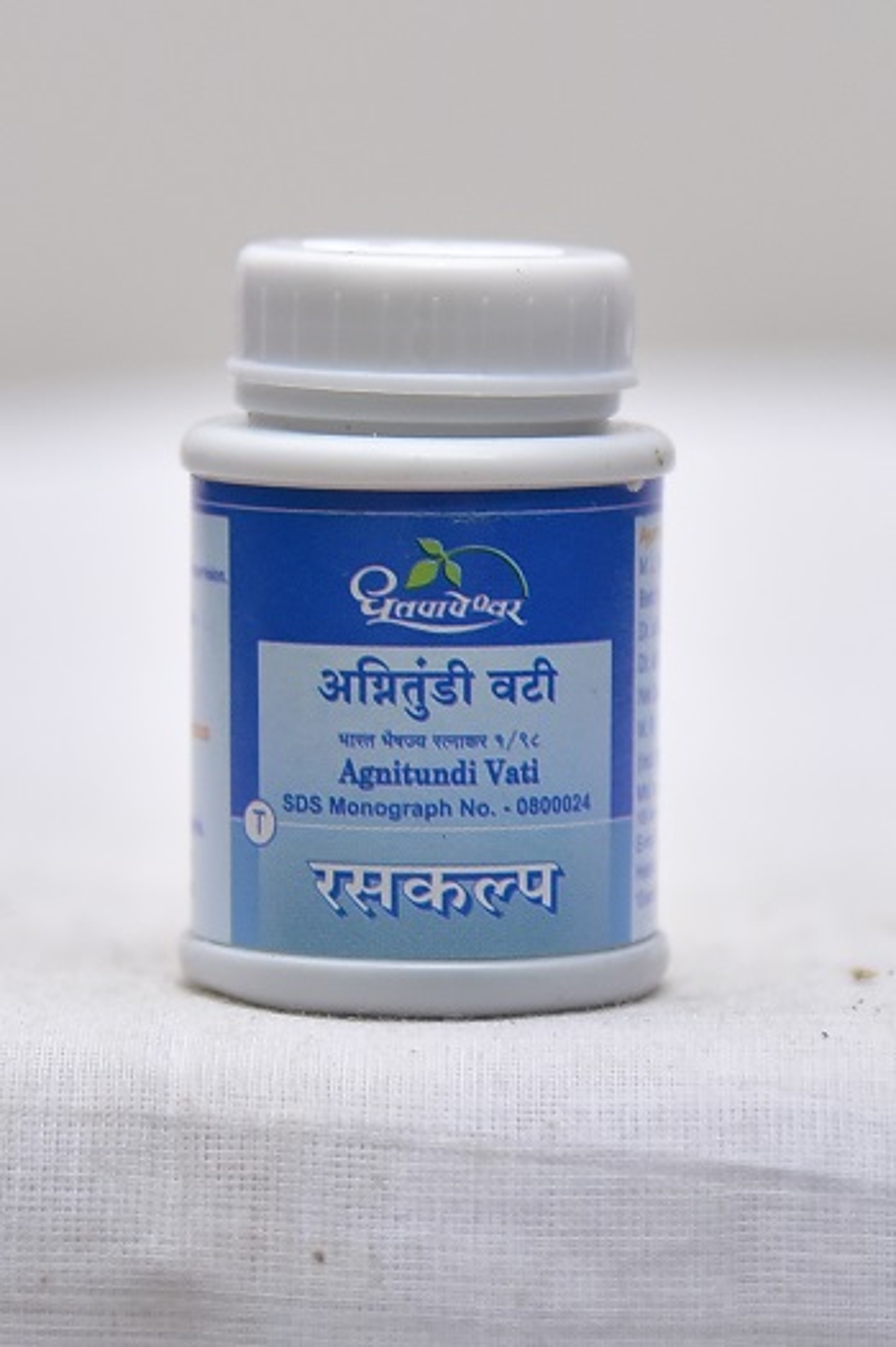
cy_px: 674
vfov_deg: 19.5
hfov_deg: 13.0
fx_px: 3925
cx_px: 448
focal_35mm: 105
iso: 1600
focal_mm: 105
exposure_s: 1/125
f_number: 4
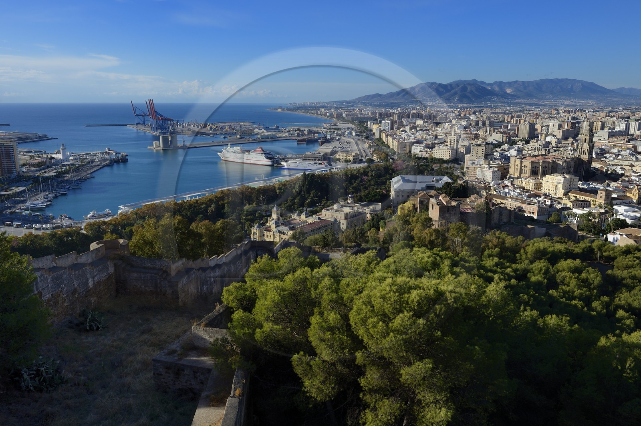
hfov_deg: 67.4
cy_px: 213
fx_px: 480
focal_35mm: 27
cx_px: 320
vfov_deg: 47.9
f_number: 11
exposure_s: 1/250
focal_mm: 27
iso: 200
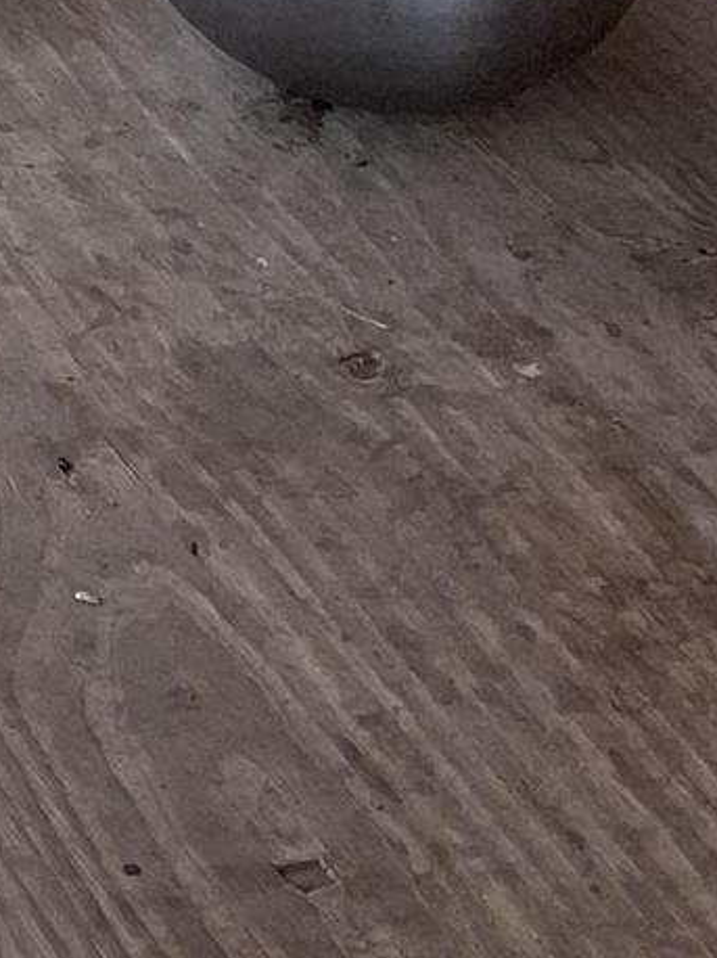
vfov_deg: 12.1
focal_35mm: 146
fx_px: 4036
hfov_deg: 9.2
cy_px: -933
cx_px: -932
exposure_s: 1/454
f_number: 1.8
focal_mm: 3
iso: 16
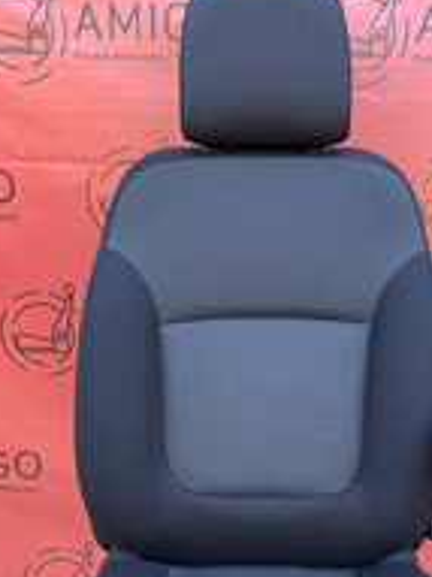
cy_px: 456
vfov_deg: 37.6
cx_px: 263
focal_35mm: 49
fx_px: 816
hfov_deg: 29.6
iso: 80
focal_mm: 5.1
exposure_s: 1/122
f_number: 1.6
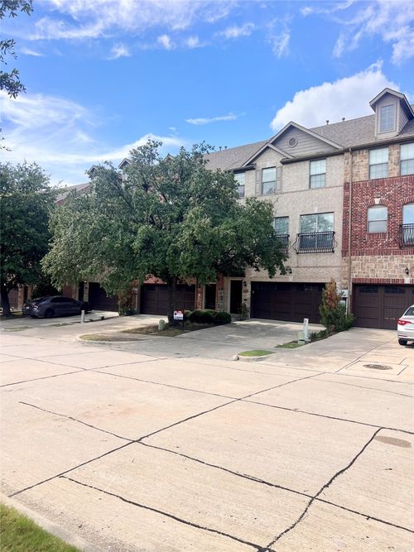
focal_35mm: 26
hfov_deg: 53.0
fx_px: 415
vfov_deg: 67.3
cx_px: 207
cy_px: 276
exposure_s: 1/2762
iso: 50
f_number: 1.5
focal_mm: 5.7
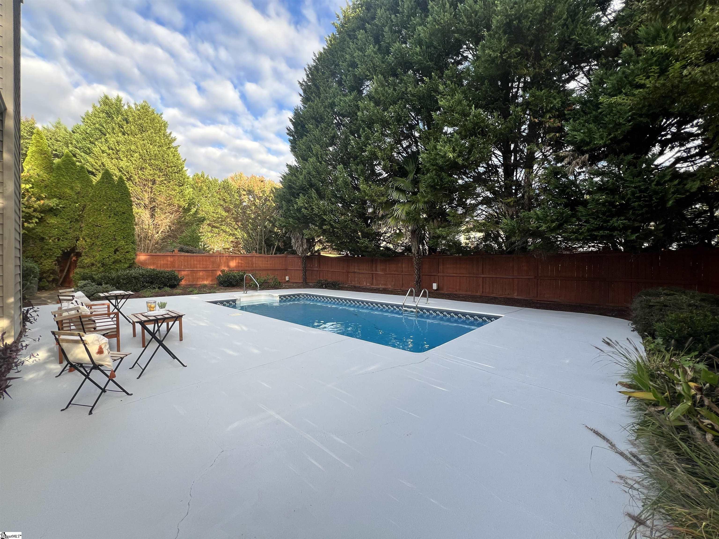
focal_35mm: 13
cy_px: 270
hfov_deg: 106.2
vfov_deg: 89.9
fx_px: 270
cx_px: 360
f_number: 1.8
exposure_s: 1/209
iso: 32
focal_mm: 1.57
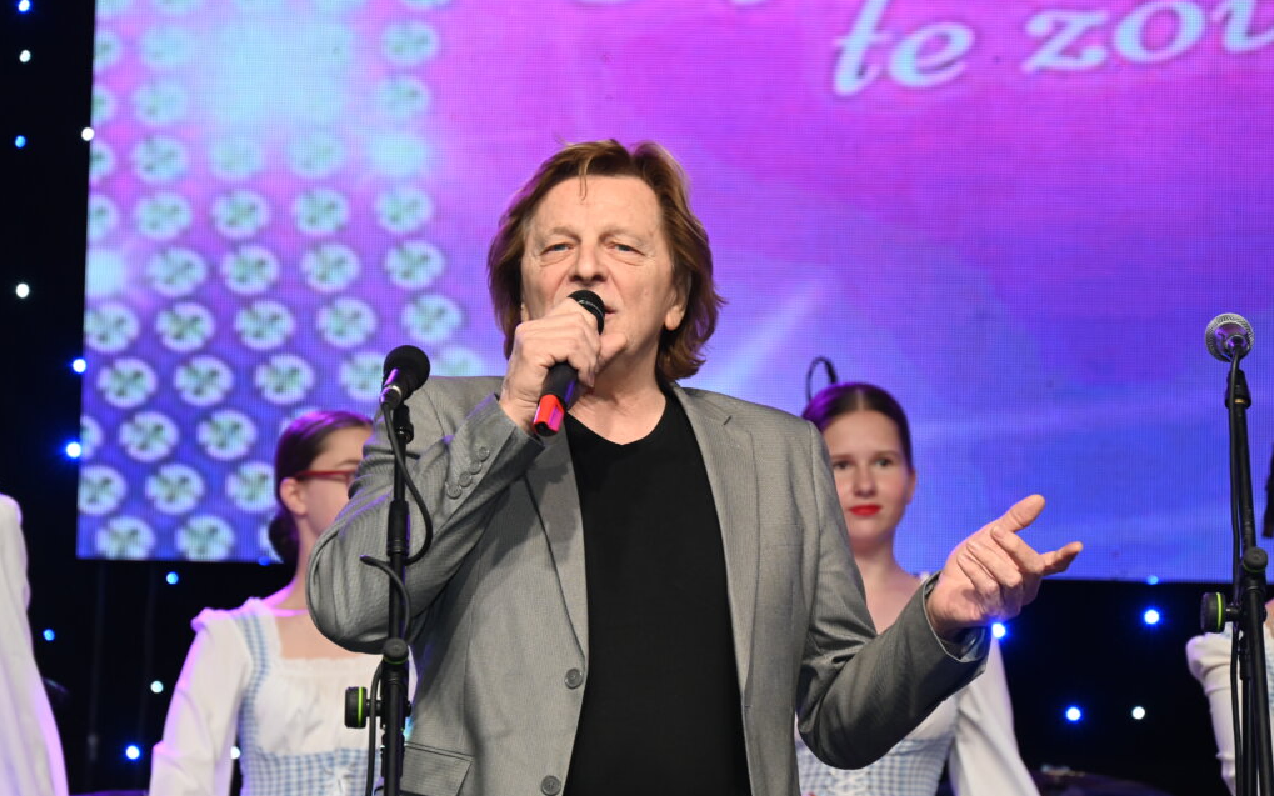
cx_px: 635
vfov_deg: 9.9
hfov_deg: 15.7
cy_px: 410
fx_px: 4618
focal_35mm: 133
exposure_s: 1/160
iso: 2500
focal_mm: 130
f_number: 6.3
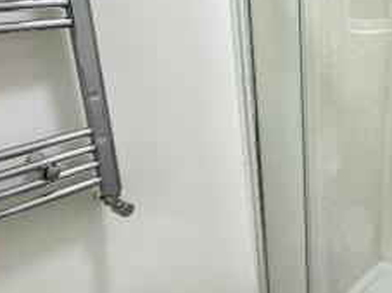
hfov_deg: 43.5
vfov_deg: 38.7
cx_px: 398
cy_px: 77
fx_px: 407
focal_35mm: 36
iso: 200
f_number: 2.2
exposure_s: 1/100
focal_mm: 2.22
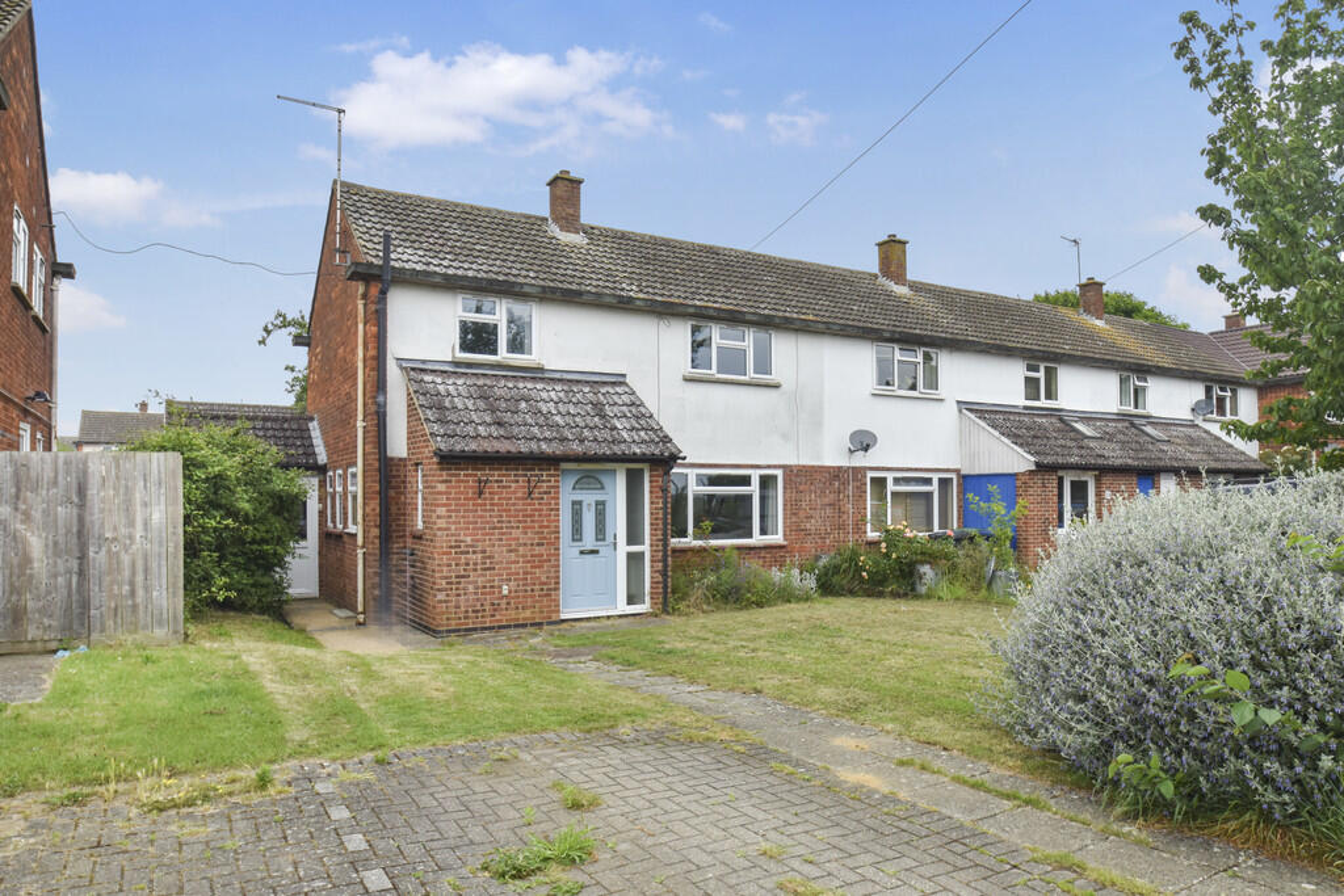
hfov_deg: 78.6
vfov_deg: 57.2
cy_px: 448
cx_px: 672
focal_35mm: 22
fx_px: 821
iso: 180
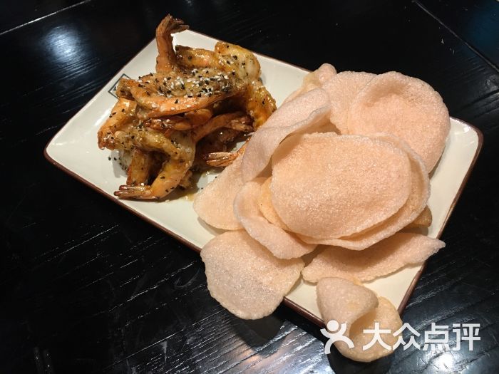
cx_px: 250
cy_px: 187
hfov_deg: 61.7
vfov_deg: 48.2
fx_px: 418
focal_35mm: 29
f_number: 2.2
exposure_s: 1/33
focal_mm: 4.15
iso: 160
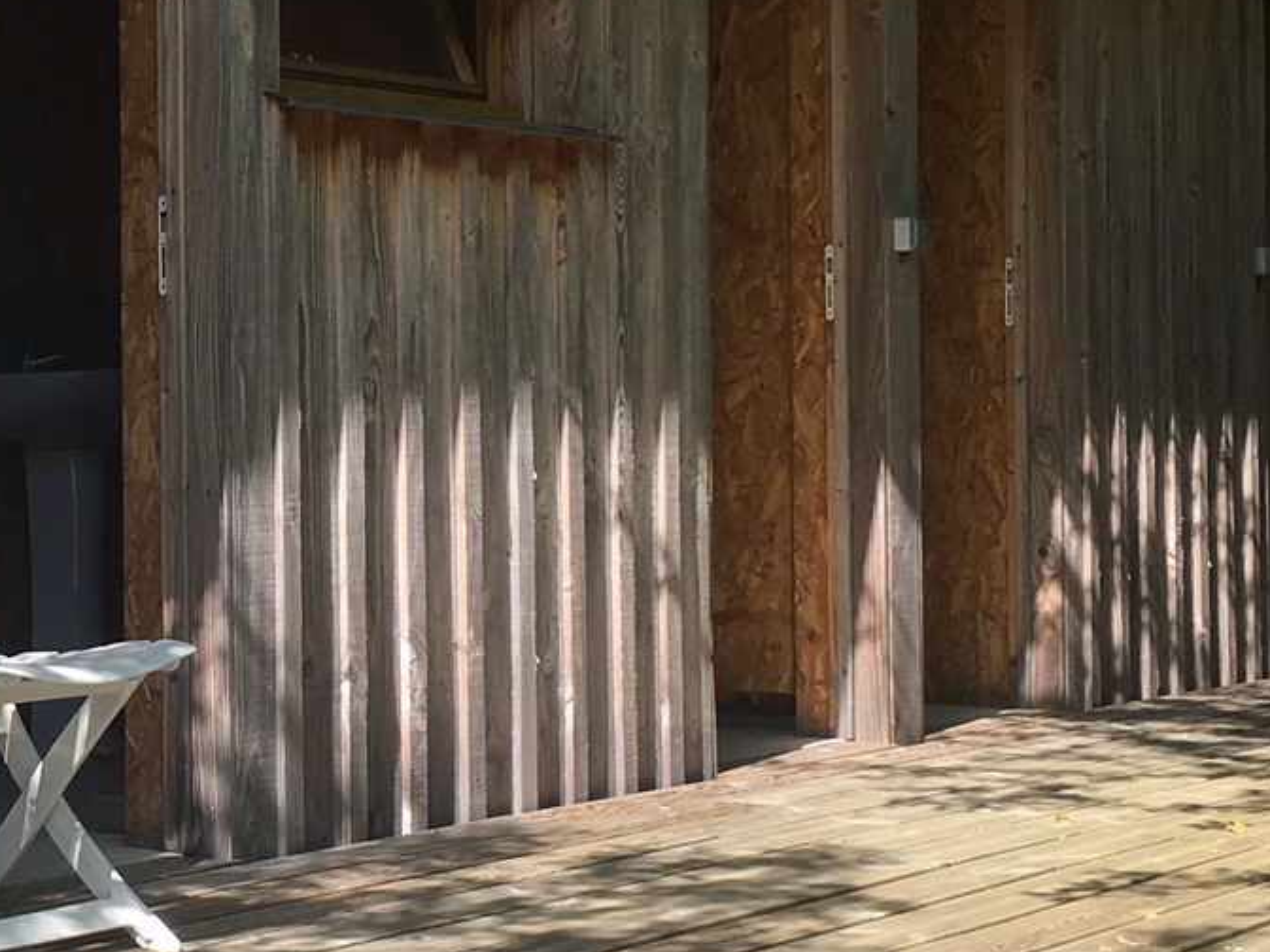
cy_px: 406
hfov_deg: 21.8
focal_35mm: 87
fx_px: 3192
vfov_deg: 17.0
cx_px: 38
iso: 25
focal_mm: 4.15
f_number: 2.2
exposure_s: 1/582
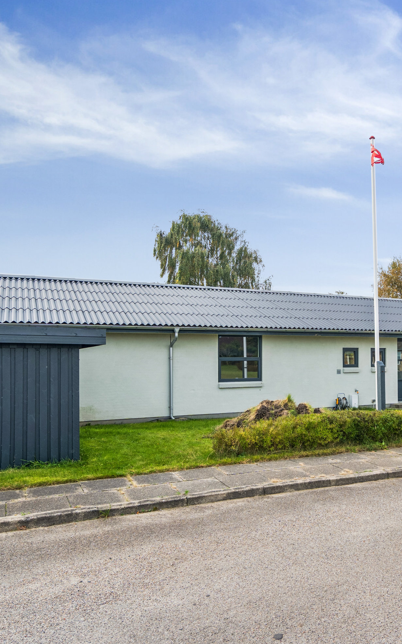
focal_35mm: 28
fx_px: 491
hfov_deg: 43.2
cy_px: 321
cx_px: 297
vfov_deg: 66.5
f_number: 4
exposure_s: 1/1250
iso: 400
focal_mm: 18
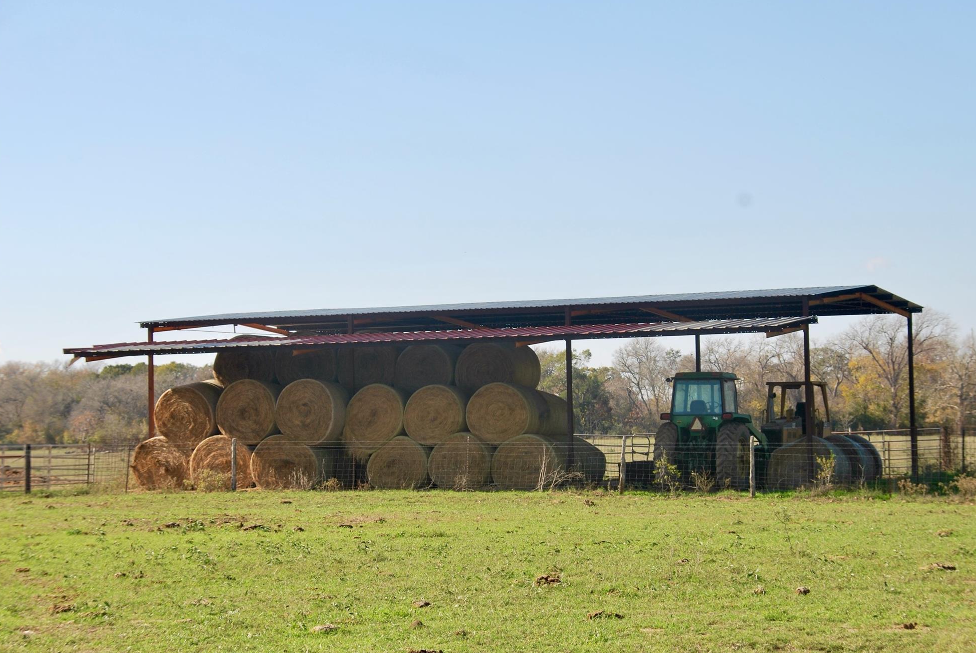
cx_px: 507
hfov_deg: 19.9
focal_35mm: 103
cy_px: 330
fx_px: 2782
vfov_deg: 13.4
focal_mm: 65
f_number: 8
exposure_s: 1/200
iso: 100
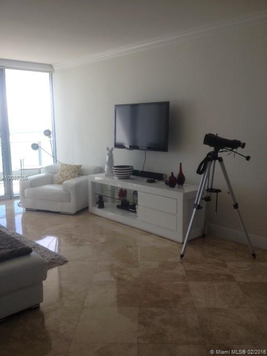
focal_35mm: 35
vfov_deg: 52.6
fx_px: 360
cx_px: 134
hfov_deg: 40.7
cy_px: 178
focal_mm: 4.28
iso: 50
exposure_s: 1/246
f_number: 2.4
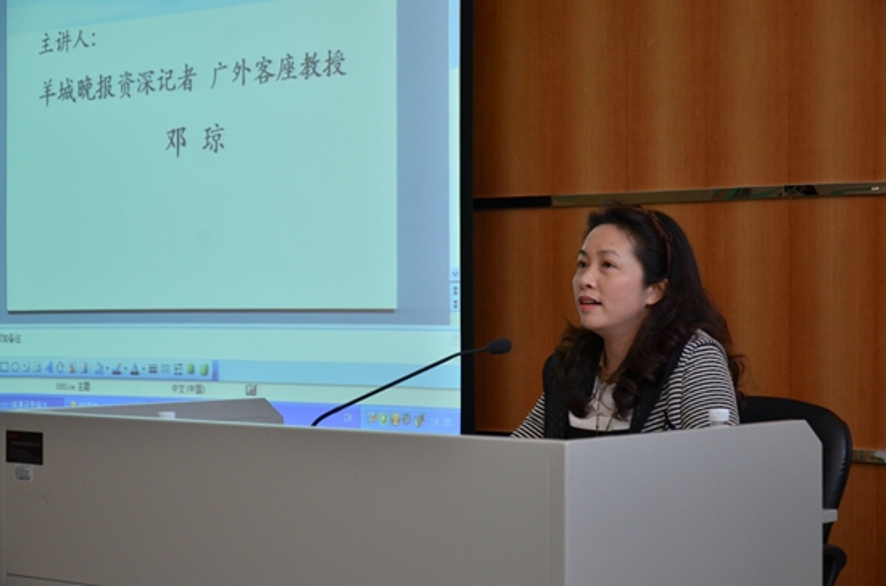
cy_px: 293
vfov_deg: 17.4
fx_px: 1915
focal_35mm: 78
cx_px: 443
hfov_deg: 26.0
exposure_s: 1/80
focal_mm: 52
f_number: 5
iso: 800
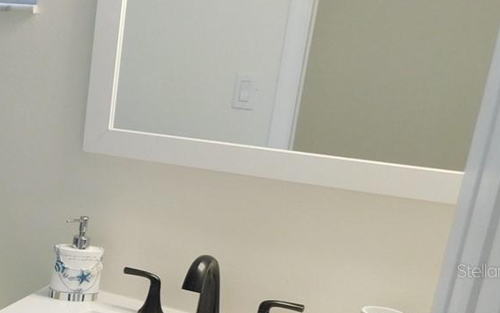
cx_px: -158
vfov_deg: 18.9
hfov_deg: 25.7
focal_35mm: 68
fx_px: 927
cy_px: 270
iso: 125
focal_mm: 4
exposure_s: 1/60
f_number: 3
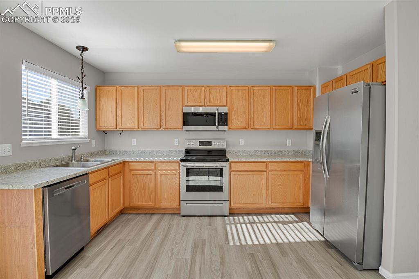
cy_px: 140
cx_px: 210
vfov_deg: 70.4
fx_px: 198
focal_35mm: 17
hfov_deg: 93.3
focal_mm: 17
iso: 2200
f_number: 8
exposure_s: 1/20
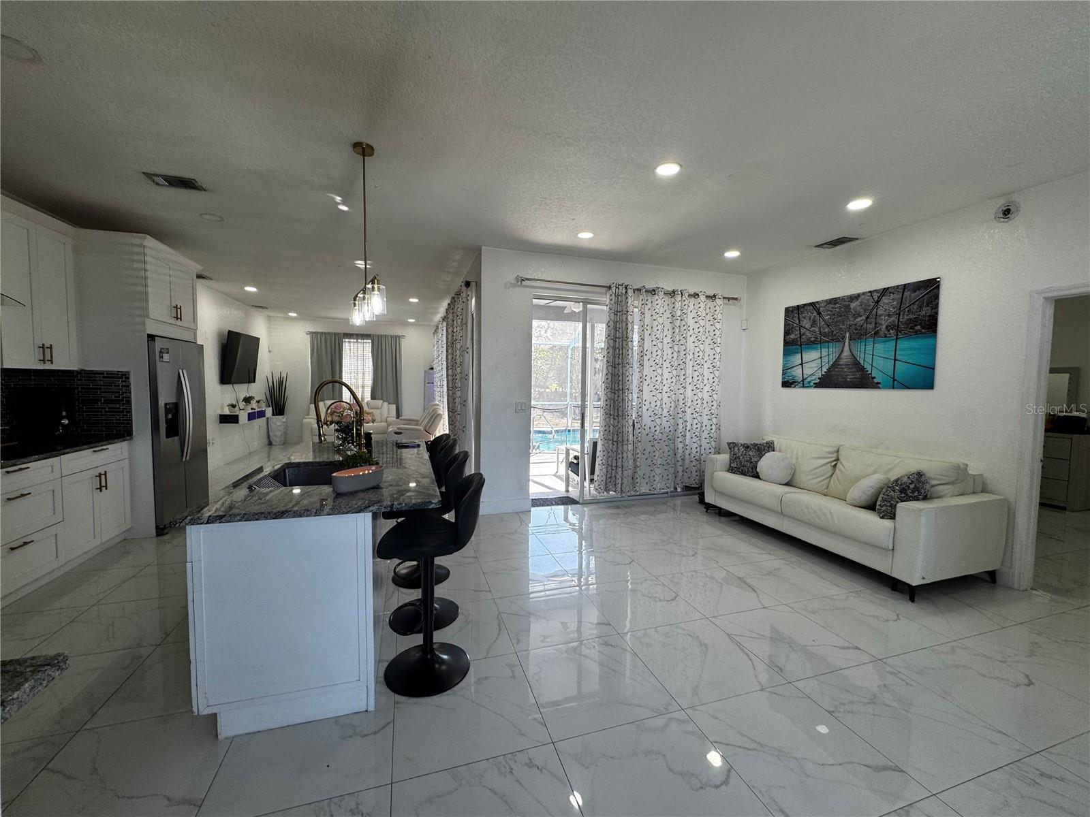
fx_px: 441
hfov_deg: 102.1
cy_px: 408
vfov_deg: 85.7
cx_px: 545
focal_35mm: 14
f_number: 2.2
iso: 50
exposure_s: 1/120
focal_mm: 2.22
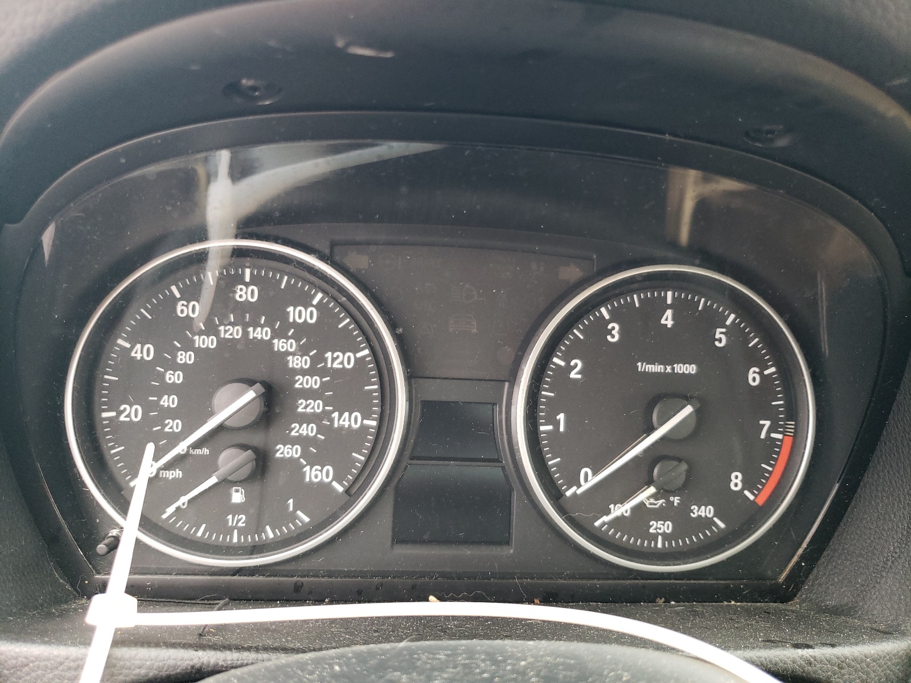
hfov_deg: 67.3
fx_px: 684
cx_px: 456
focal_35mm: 26
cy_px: 342
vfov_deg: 53.1
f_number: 1.5
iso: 146
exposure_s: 1/50
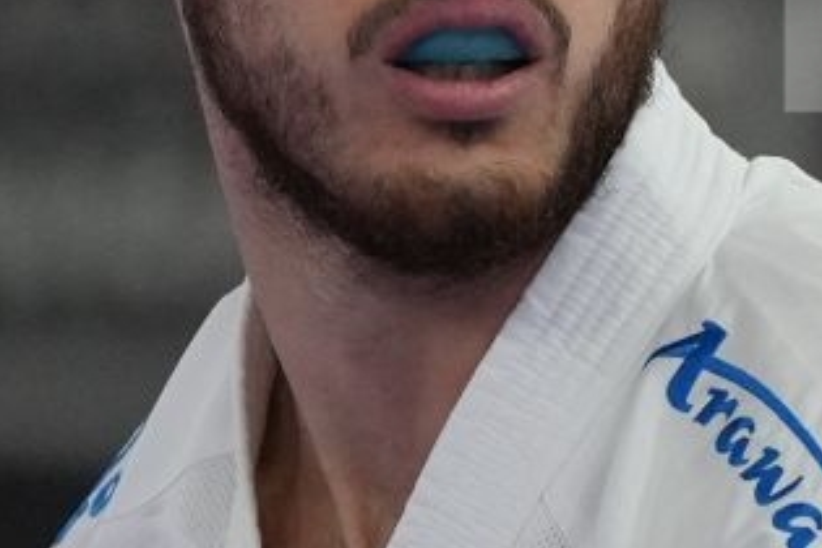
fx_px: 39133
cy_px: 799
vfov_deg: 0.8
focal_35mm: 1714
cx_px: 1028
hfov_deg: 1.2
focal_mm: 200
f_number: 2.8
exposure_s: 1/1000
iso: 2000
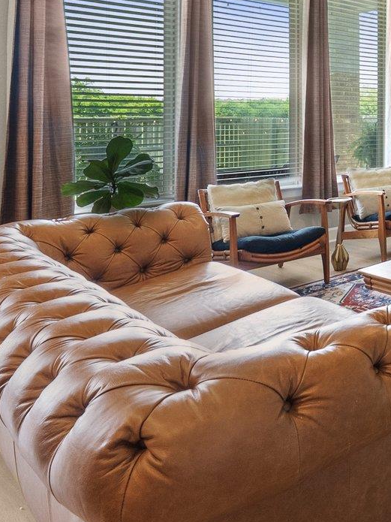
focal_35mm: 34
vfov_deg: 51.0
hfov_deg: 31.0
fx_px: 512
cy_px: 113
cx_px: 526
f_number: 11
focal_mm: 12
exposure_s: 1/3
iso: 1600
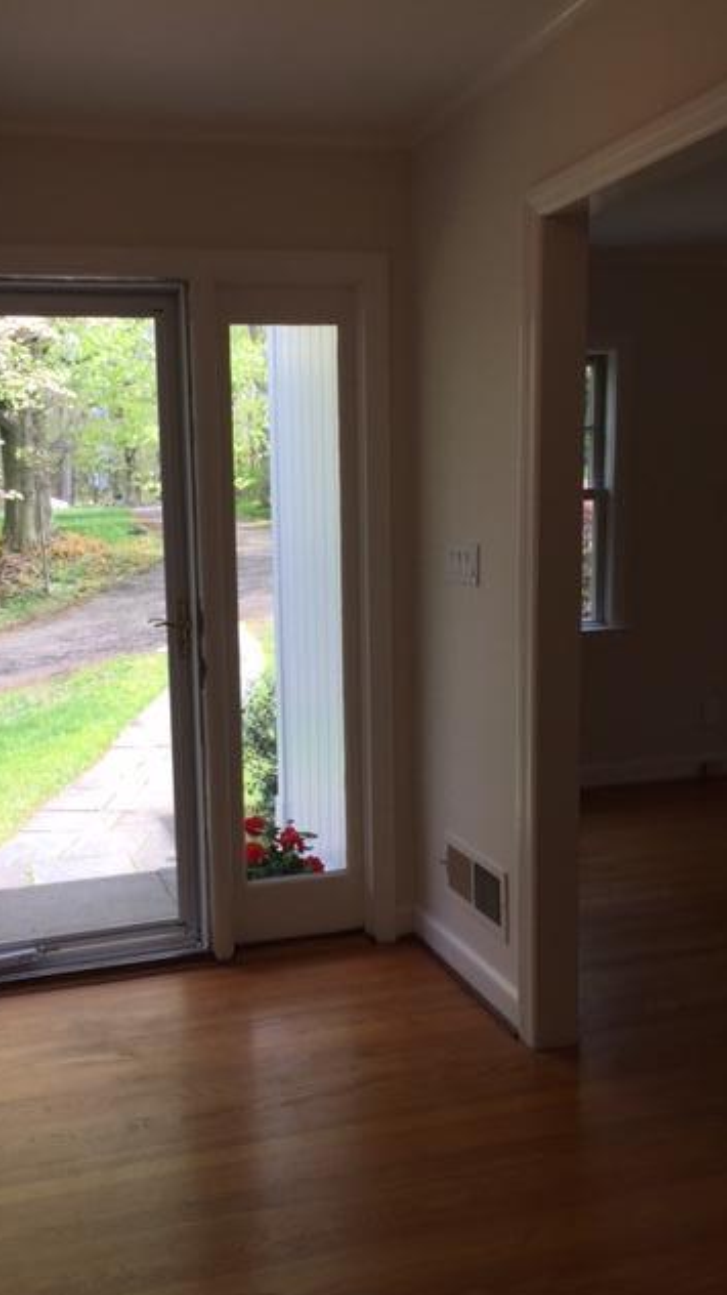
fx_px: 1098
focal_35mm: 32
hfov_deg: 36.3
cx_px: 248
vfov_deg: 61.0
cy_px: 654
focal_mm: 4.15
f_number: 2.2
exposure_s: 1/246
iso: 32
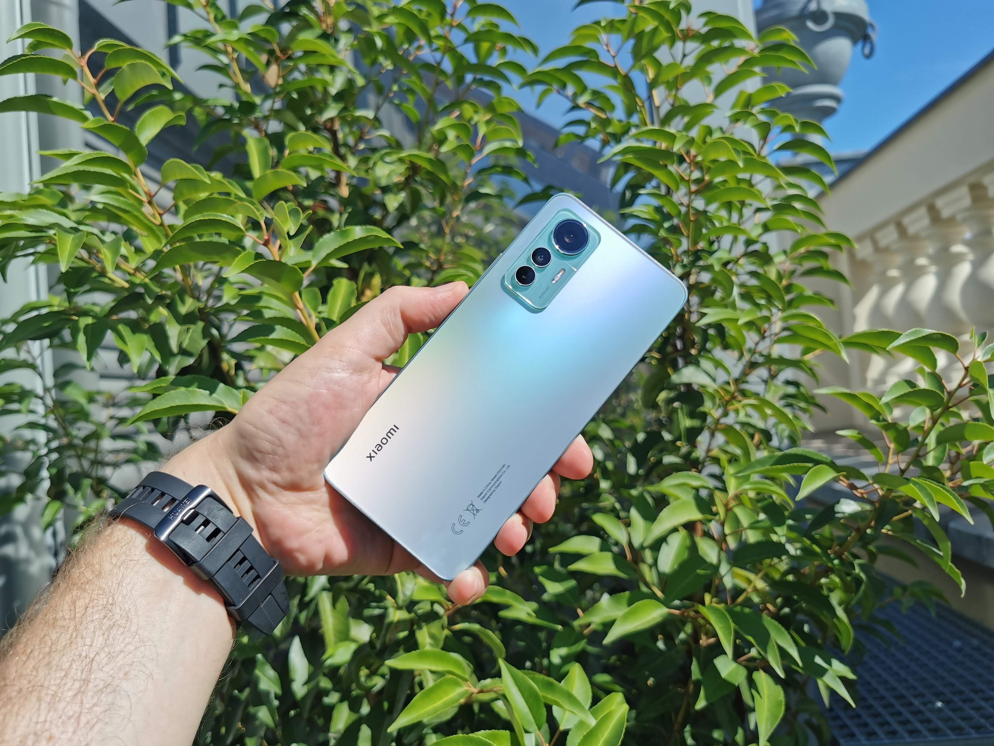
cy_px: 373
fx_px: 775
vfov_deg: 51.4
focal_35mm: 27
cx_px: 497
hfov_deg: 65.3
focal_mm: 5.56
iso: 50
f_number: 1.6
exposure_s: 1/6329
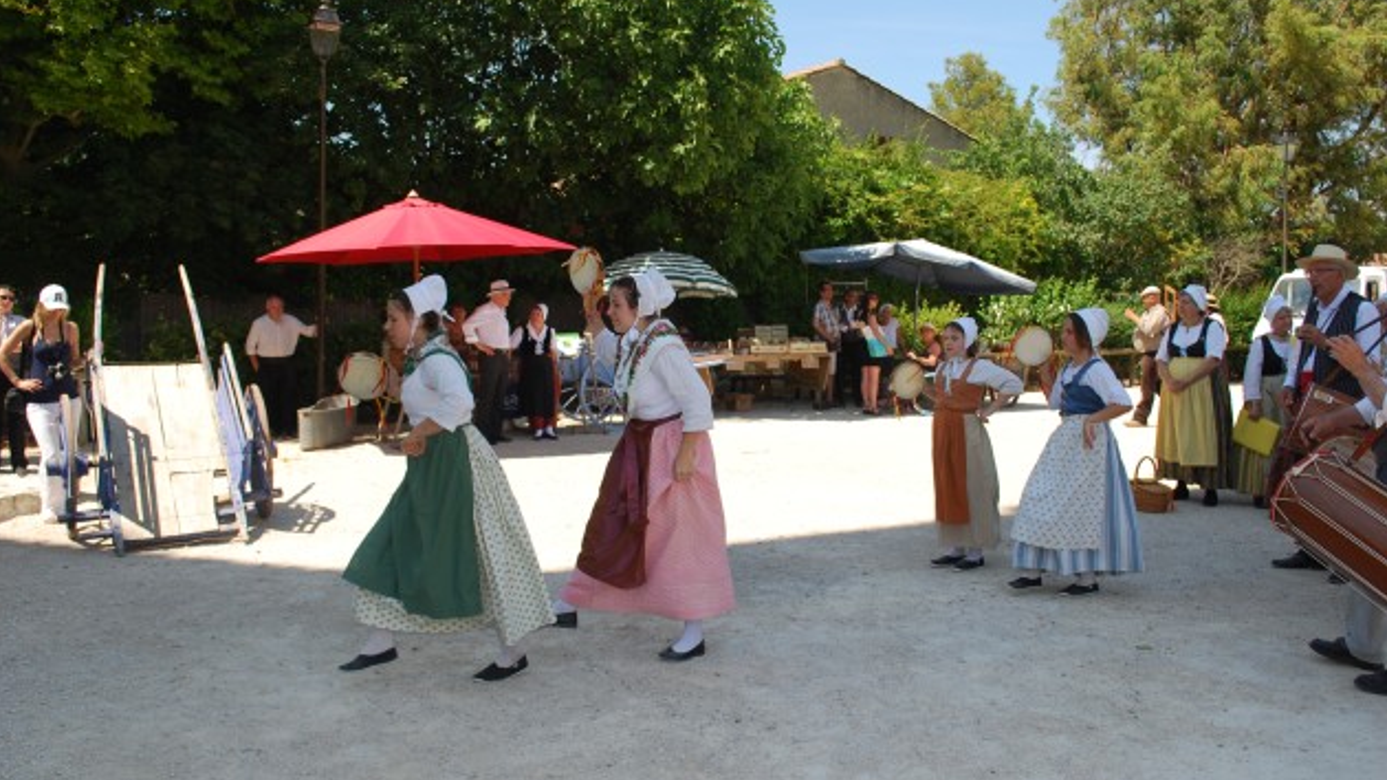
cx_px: 685
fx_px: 1177
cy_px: 371
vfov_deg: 36.6
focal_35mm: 32
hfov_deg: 61.0
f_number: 7.1
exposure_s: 1/200
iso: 100
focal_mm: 20
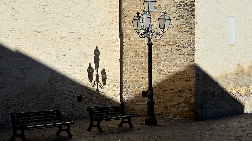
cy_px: 70
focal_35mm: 79
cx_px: 126
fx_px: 528
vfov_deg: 15.3
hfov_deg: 26.9
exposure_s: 1/640
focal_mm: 75
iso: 100
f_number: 8
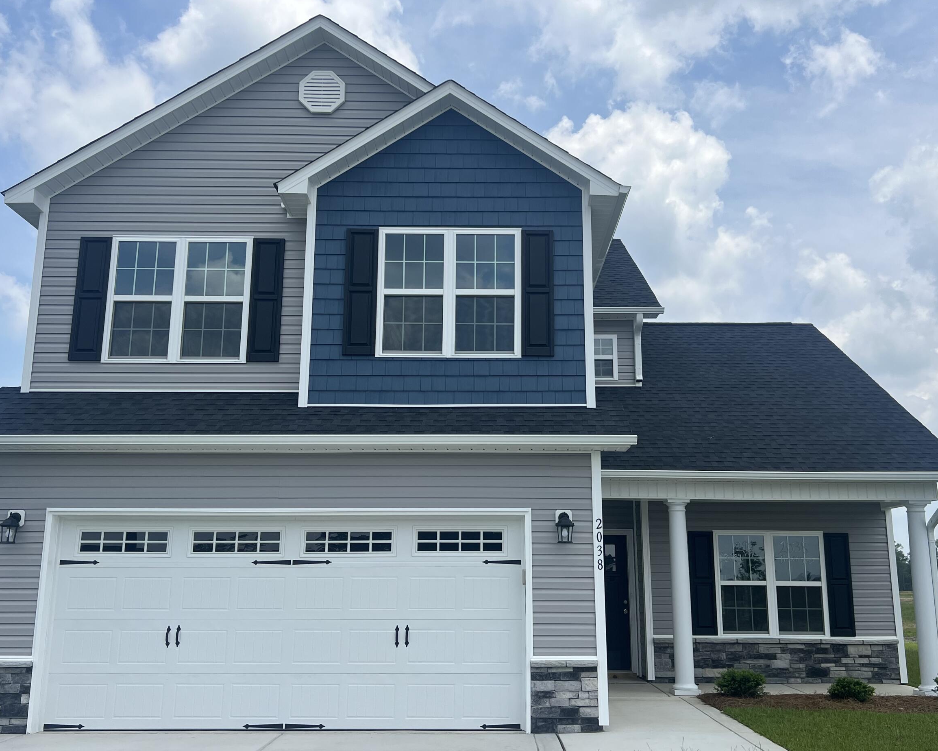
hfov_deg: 54.2
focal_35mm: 33
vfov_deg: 44.5
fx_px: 916
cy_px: 382
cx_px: 492
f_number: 1.5
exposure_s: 1/5587
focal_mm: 5.7
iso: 50
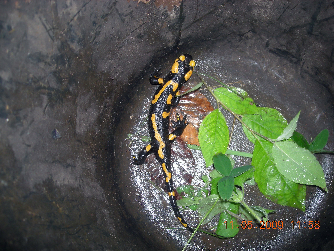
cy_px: 126
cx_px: 167
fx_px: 338
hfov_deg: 52.6
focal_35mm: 35
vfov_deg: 40.7
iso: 50
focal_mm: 5.7
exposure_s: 1/30
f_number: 2.8
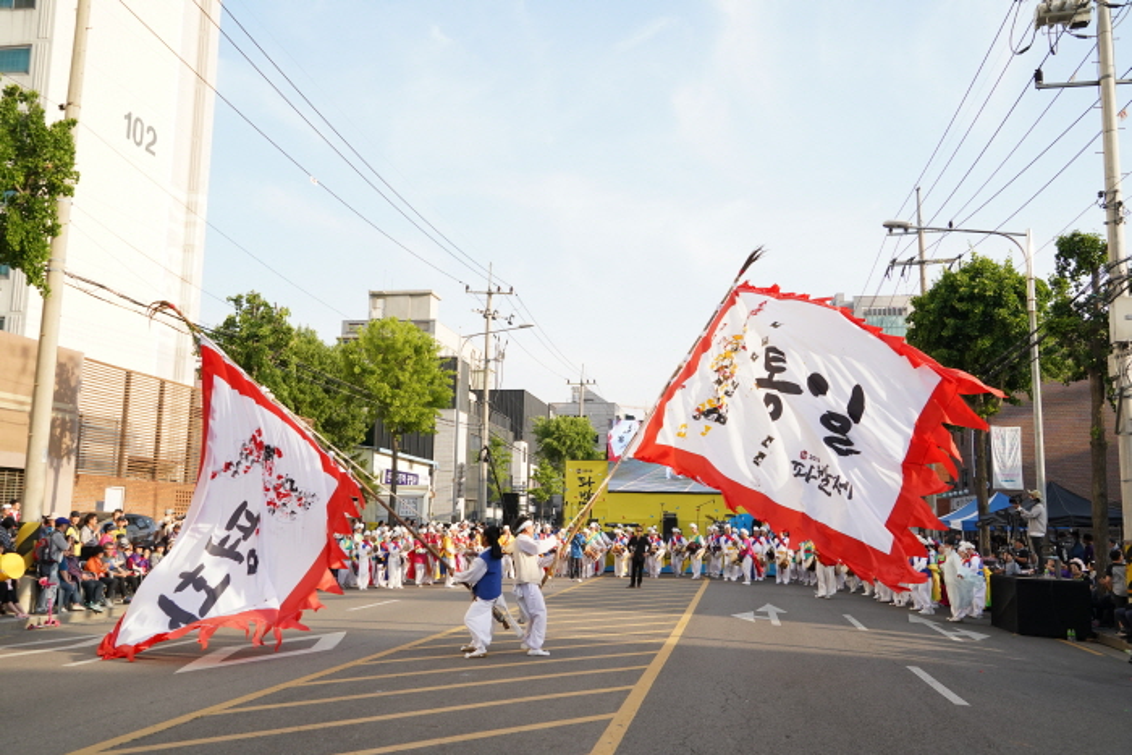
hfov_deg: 61.9
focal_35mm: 30
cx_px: 566
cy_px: 378
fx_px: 943
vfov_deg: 43.6
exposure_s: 1/1600
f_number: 6.3
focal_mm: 30
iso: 1600
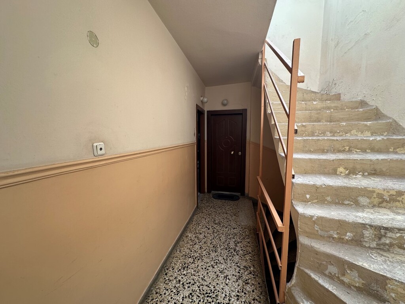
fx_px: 164
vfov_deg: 85.7
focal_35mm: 14
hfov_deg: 102.1
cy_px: 152
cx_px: 202
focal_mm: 2.22
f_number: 2.2
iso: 50
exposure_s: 1/99
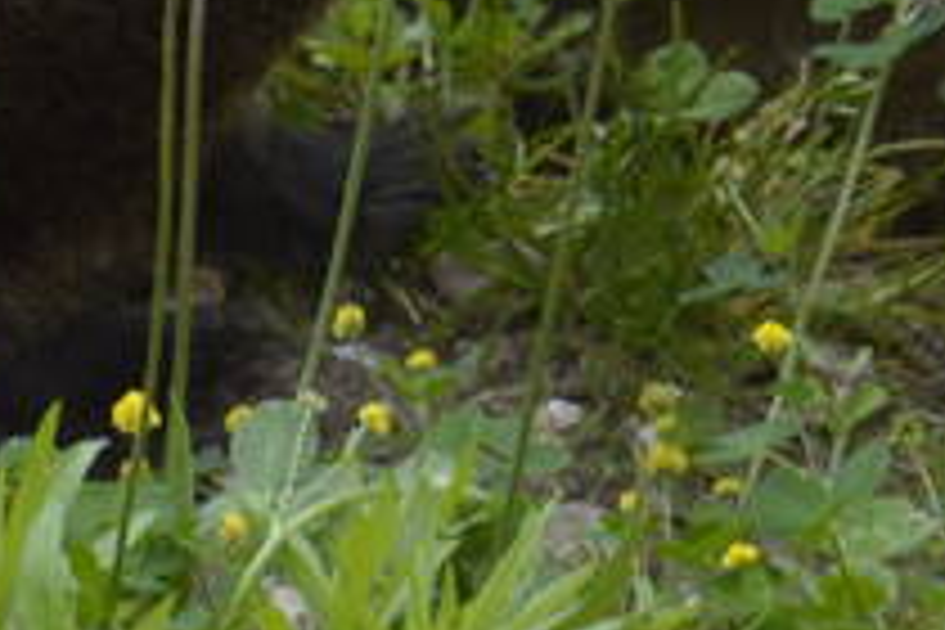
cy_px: -1134
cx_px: 369
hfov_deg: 1.6
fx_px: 32941
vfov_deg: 1.1
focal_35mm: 1255
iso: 100
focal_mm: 110
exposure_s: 1/160
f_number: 6.3
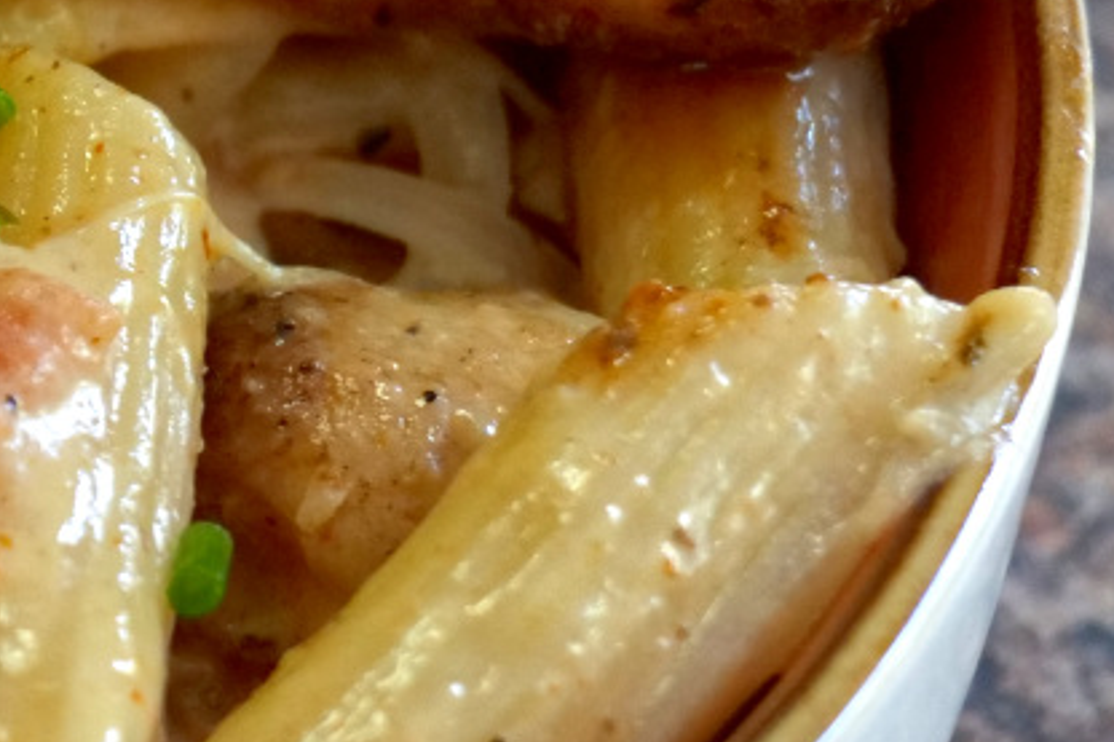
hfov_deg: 7.1
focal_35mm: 277
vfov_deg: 4.9
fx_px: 8568
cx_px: -1192
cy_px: 3
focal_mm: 60
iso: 5000
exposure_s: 1/100
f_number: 7.1
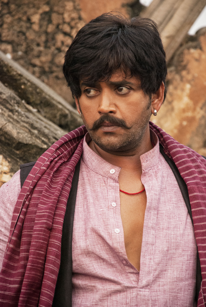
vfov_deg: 13.0
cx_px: 103
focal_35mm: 158
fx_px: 1349
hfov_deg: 8.7
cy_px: 154
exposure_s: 1/400
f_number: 5.6
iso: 800
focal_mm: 105
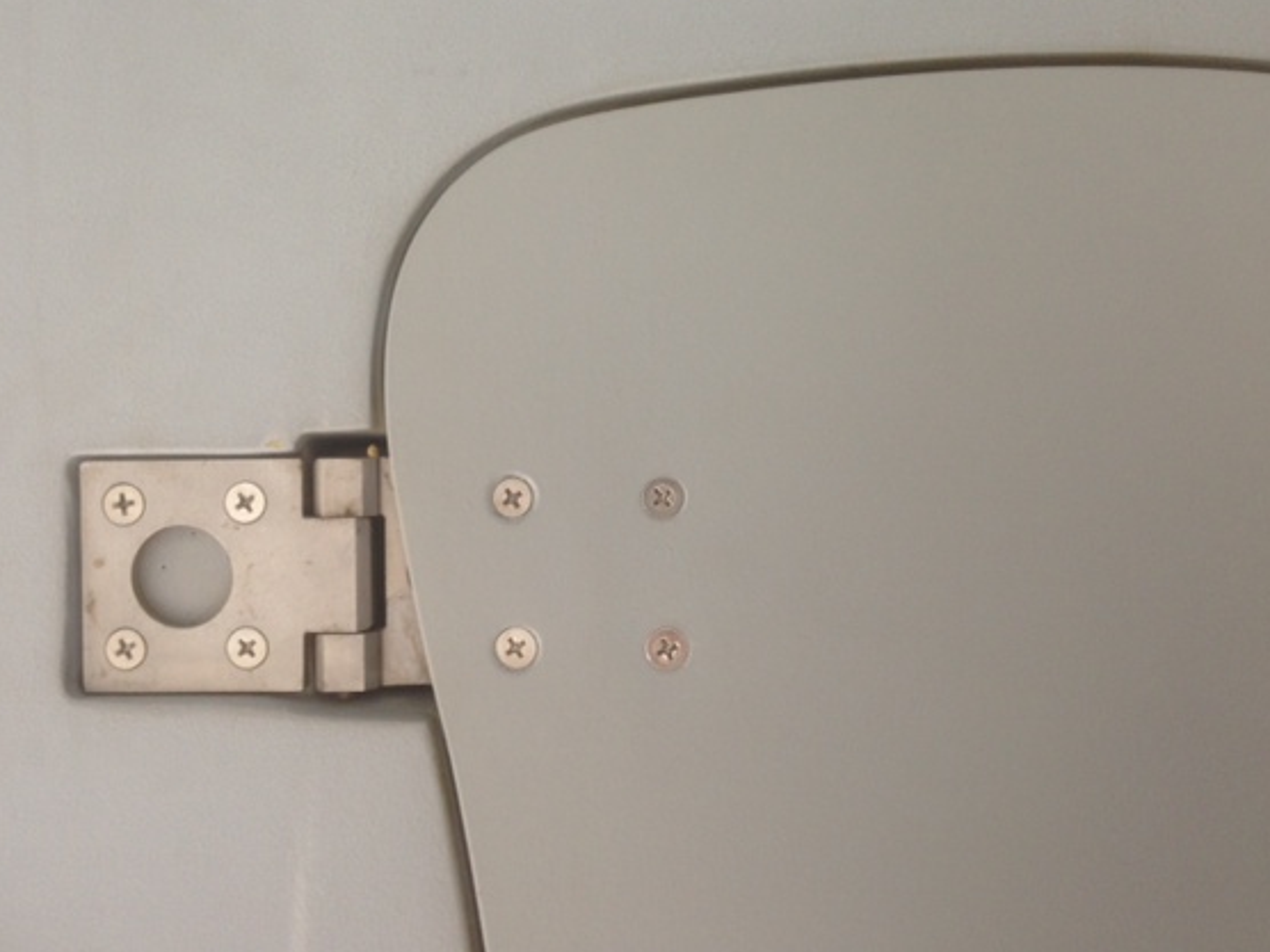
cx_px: 548
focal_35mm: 38
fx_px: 1394
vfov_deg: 37.7
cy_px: 422
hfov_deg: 48.8
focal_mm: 4.12
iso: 50
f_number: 2.4
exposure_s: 1/20
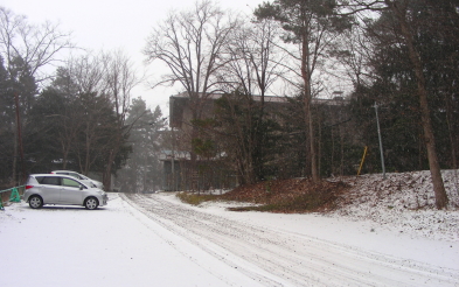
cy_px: 153
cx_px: 227
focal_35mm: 41
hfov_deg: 48.2
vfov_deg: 31.3
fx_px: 513
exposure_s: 1/66
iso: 50
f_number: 3.5
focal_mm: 6.3
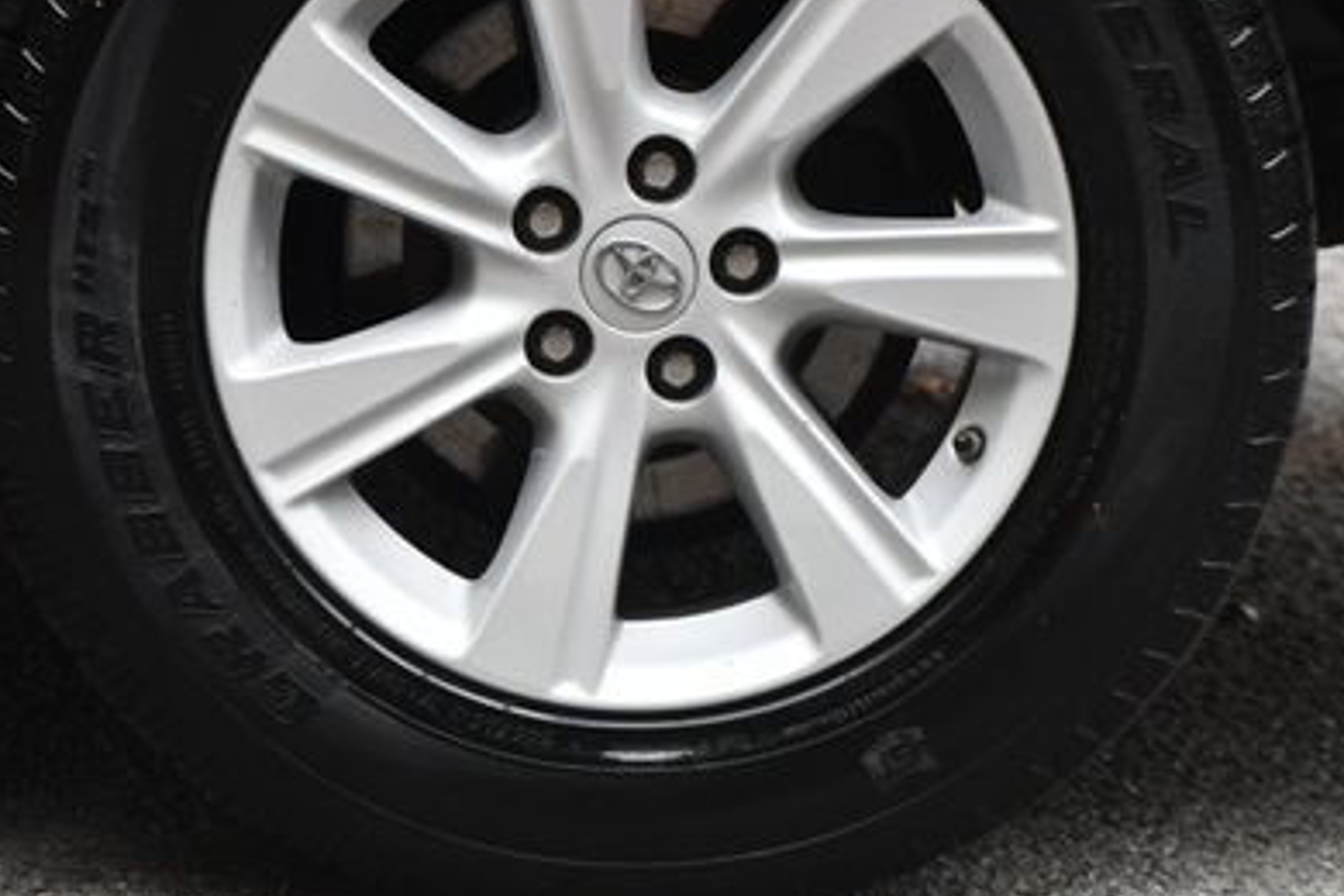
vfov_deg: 4.3
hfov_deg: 6.4
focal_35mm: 320
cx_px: 569
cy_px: 245
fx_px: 11946
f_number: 5.6
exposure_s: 1/250
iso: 320
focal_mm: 130
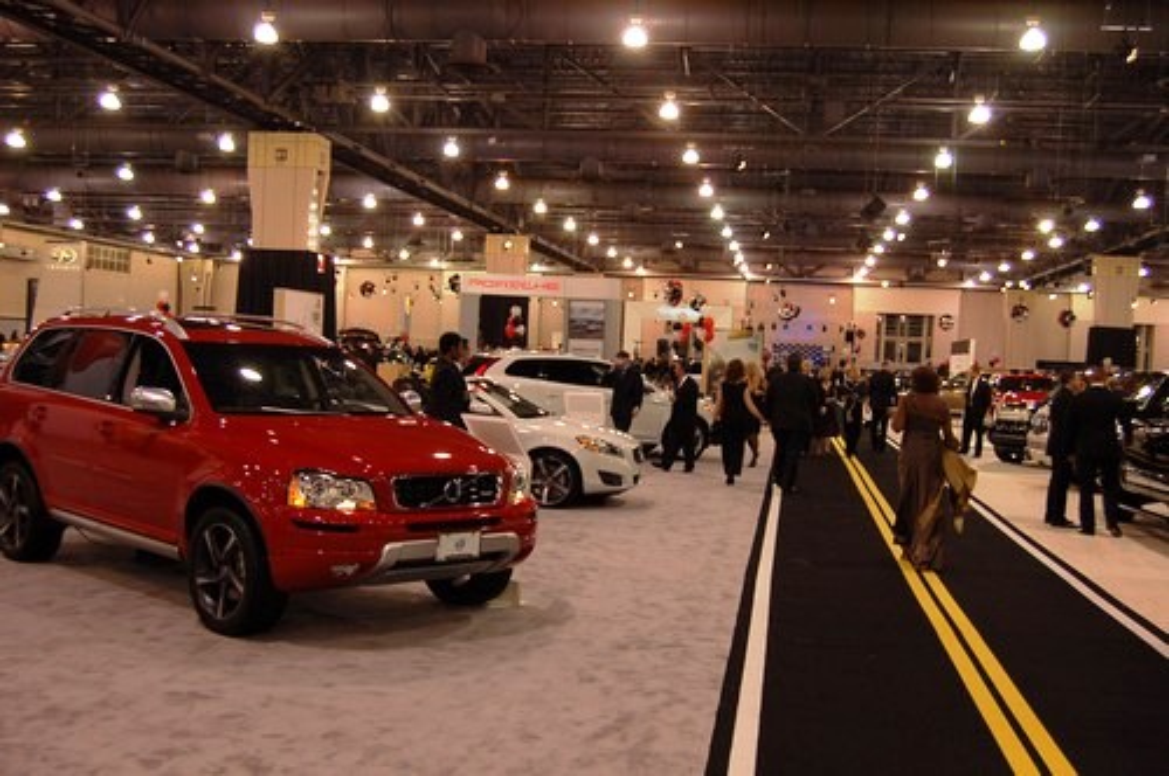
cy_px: 388
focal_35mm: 39
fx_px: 1265
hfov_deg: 49.6
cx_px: 584
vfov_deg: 34.1
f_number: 4.2
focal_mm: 26
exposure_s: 1/60
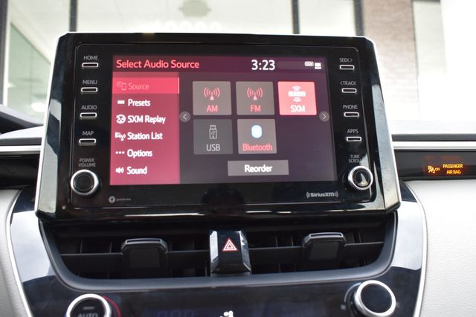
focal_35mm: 33
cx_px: 238
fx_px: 436
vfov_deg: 39.9
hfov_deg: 57.2
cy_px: 158
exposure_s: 1/15
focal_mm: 22
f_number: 6.3
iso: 900
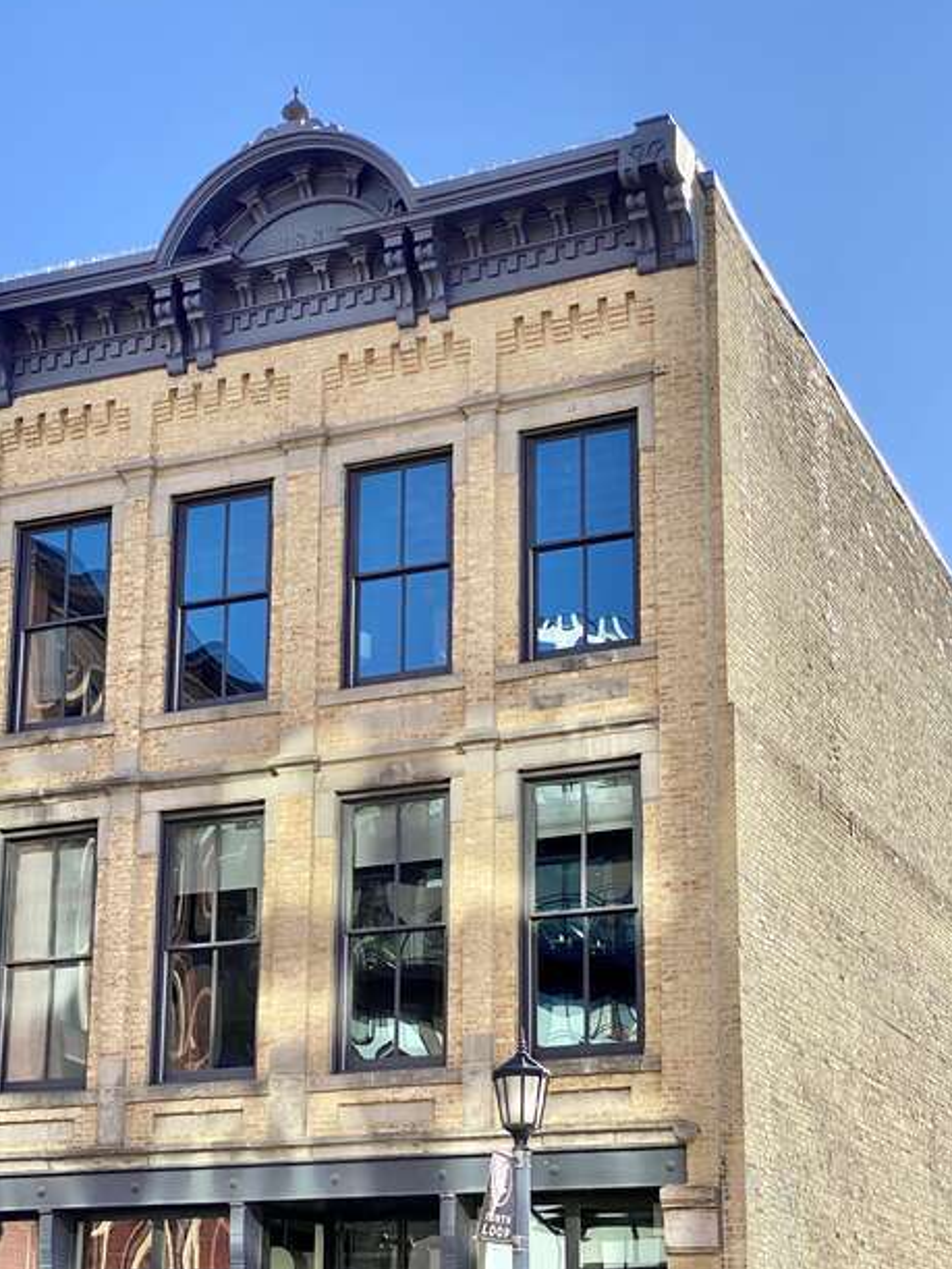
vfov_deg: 28.4
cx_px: 355
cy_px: 805
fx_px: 2493
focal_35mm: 68
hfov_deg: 21.6
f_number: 2
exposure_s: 1/1020
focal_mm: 6
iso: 20
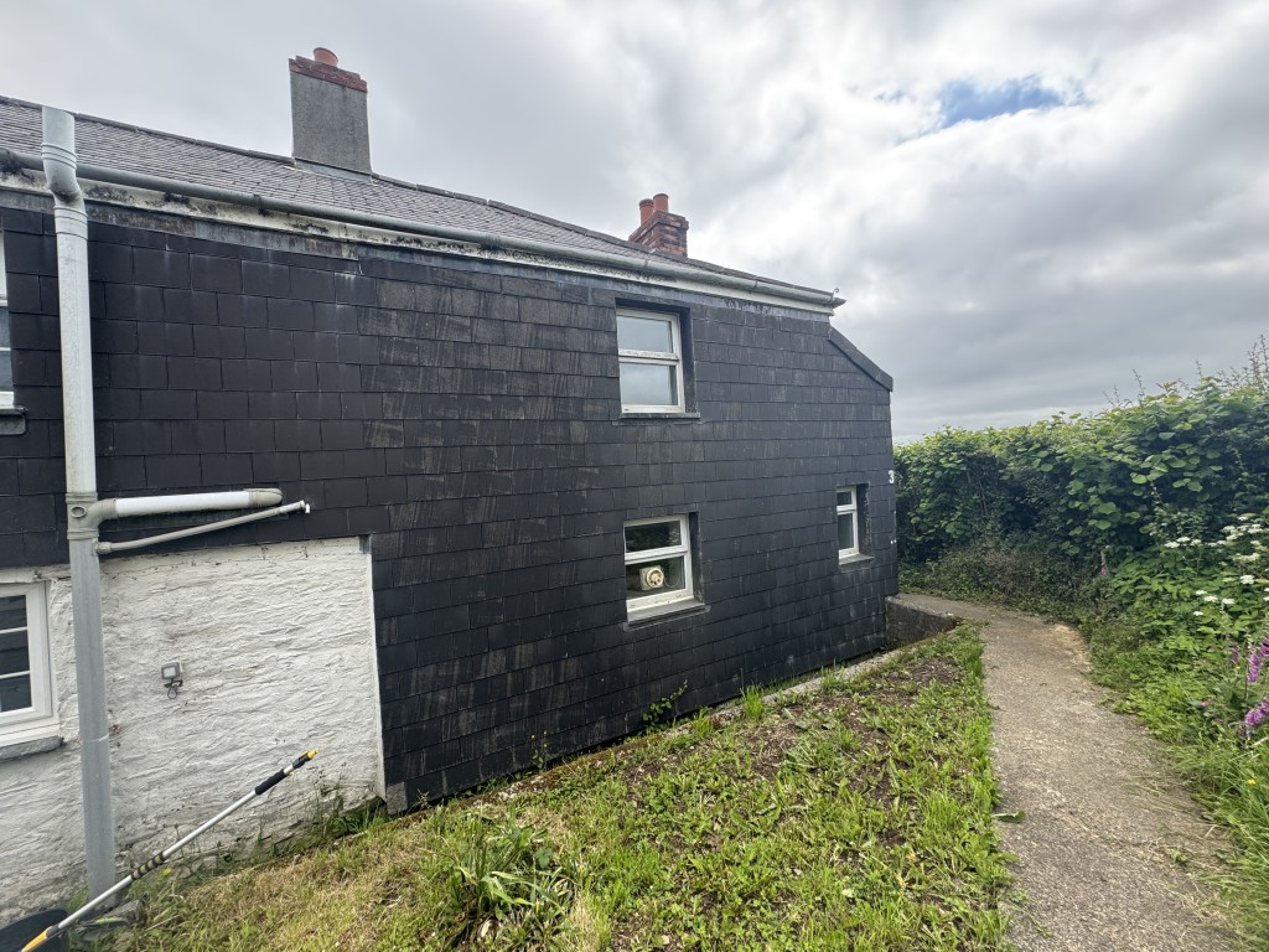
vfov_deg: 85.7
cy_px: 476
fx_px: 513
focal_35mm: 14
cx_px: 634
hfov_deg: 102.1
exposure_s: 1/405
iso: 40
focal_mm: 2.22
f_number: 2.2
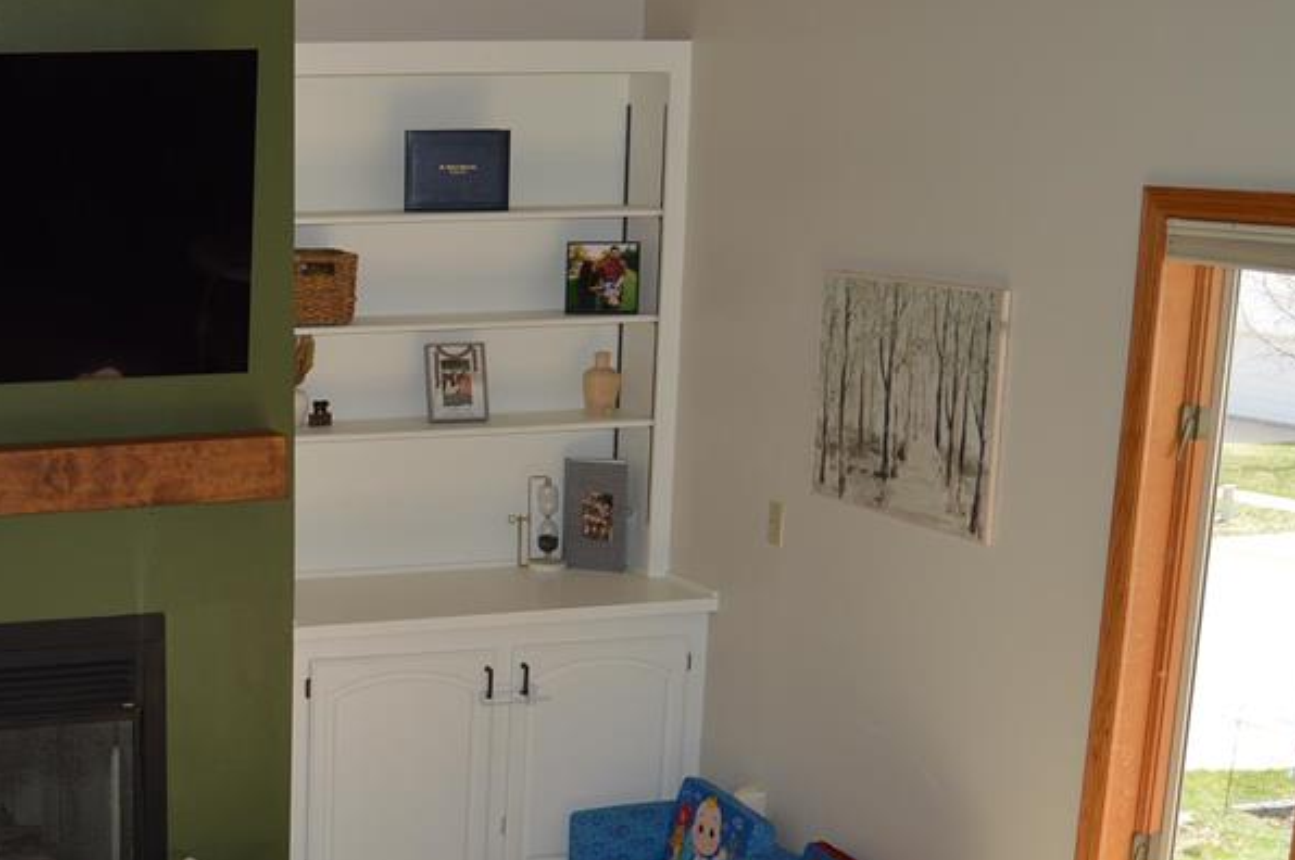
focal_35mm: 58
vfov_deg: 23.0
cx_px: 91
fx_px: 2084
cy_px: 672
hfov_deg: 32.5
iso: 110
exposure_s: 1/125
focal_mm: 18
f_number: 4
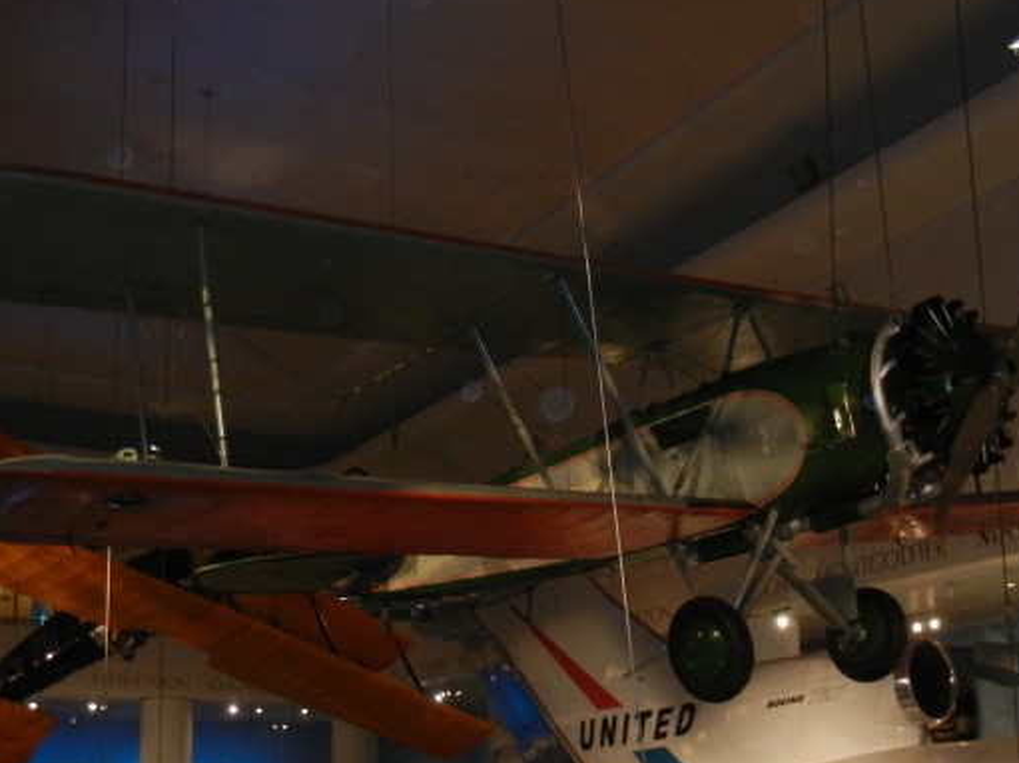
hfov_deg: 40.3
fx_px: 1383
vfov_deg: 30.3
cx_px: 602
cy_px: 586
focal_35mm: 47
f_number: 3.5
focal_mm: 5.4
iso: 400
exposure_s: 1/30
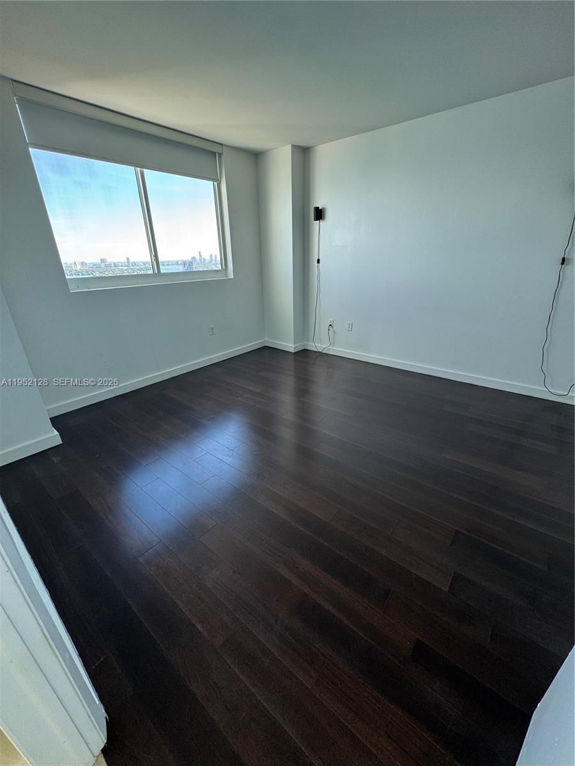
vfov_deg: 102.1
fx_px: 310
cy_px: 383
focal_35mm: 14
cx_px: 288
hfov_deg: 85.7
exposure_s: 1/99
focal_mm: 2.22
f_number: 2.2
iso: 64
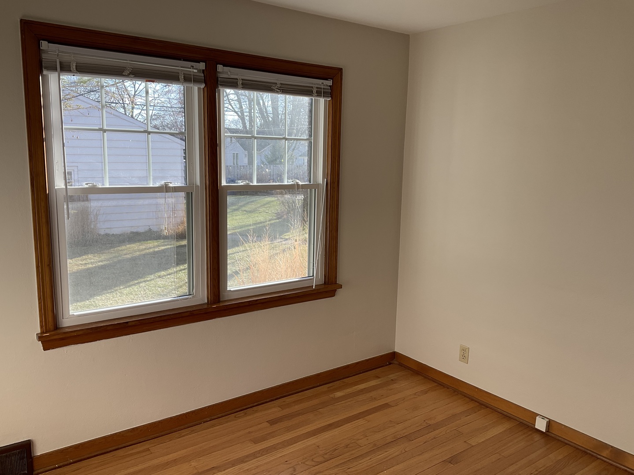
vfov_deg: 48.2
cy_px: 238
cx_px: 317
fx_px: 531
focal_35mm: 29
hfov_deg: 61.7
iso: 16
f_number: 1.8
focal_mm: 3
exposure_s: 1/122
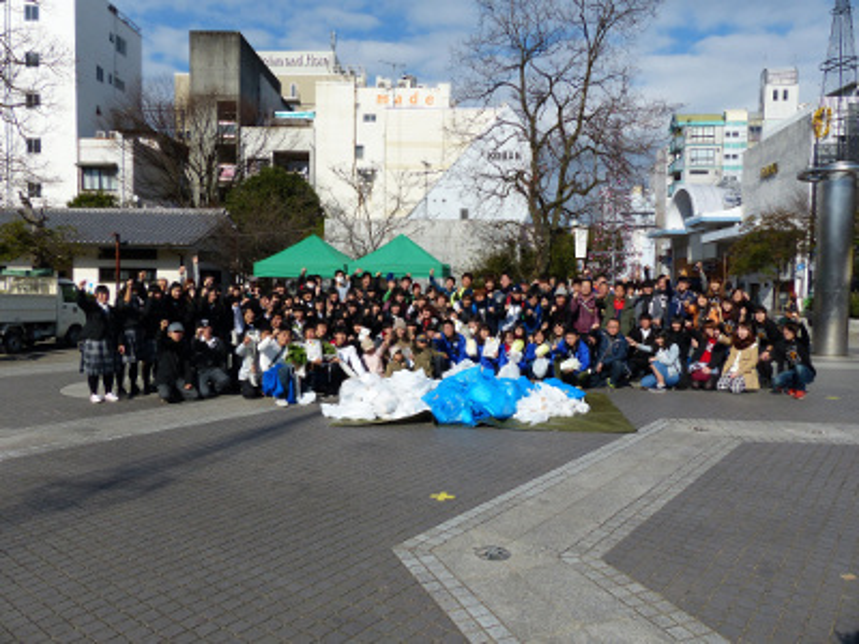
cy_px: 322
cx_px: 430
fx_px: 620
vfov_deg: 54.9
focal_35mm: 25
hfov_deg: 69.4
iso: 100
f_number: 4
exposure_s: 1/1300
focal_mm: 4.5
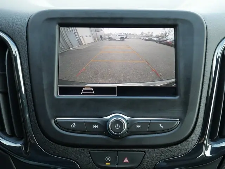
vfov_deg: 31.6
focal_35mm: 46
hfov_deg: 41.2
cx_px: 112
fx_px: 299
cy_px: 84
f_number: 5.6
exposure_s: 1/60
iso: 500
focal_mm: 23
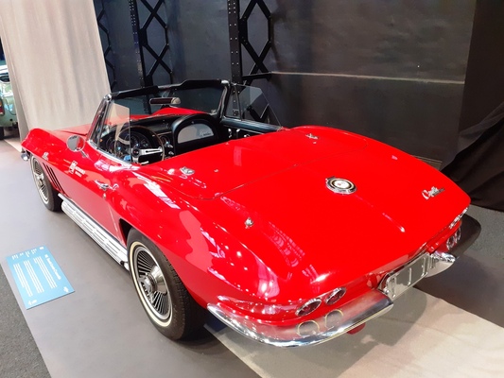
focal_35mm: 27
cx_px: 252
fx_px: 393
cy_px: 189
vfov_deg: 51.4
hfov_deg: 65.3
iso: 250
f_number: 1.9
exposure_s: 1/50
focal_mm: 3.6
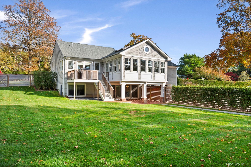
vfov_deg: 55.1
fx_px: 160
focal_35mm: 23
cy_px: 84
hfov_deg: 76.1
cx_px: 126
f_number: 8
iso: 100
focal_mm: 23
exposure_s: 1/50
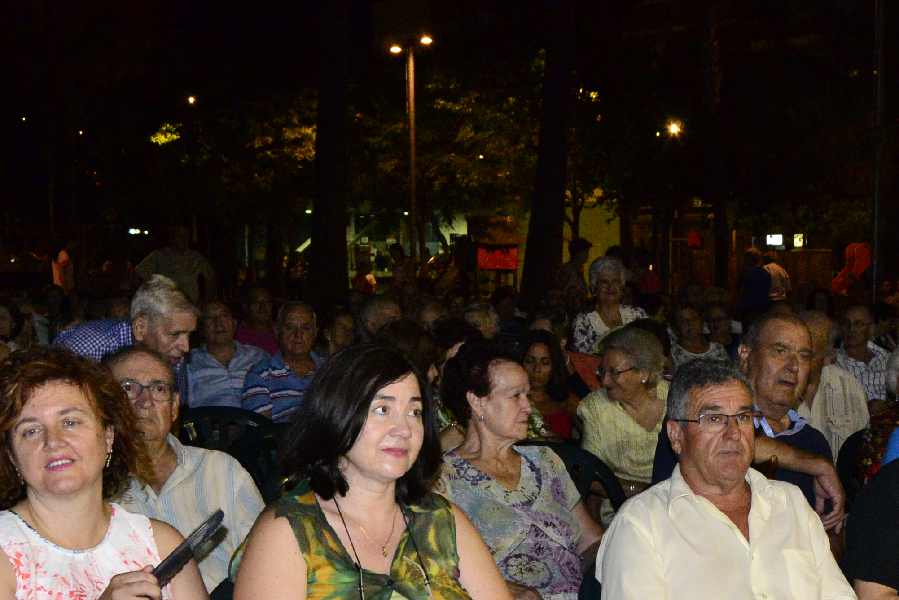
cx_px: 759
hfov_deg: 28.4
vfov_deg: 19.5
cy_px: 509
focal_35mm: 69
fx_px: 1723
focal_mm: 20
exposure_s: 1/50
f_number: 5.6
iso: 3200
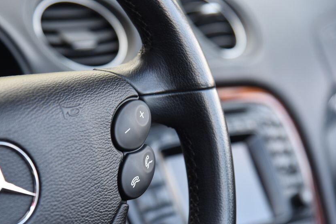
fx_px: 1382
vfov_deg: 9.3
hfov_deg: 13.9
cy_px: 130
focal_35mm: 148
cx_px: 139
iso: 500
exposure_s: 1/100
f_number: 5
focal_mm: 120
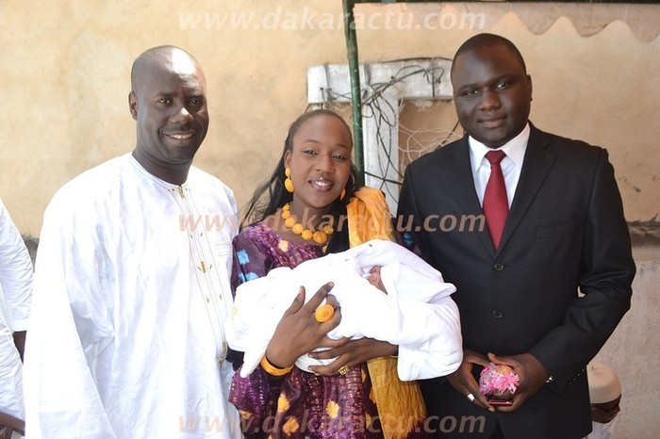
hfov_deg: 62.0
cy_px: 220
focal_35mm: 30
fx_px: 550
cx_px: 330
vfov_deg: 43.6
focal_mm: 20
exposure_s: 1/200
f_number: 6.3
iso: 400
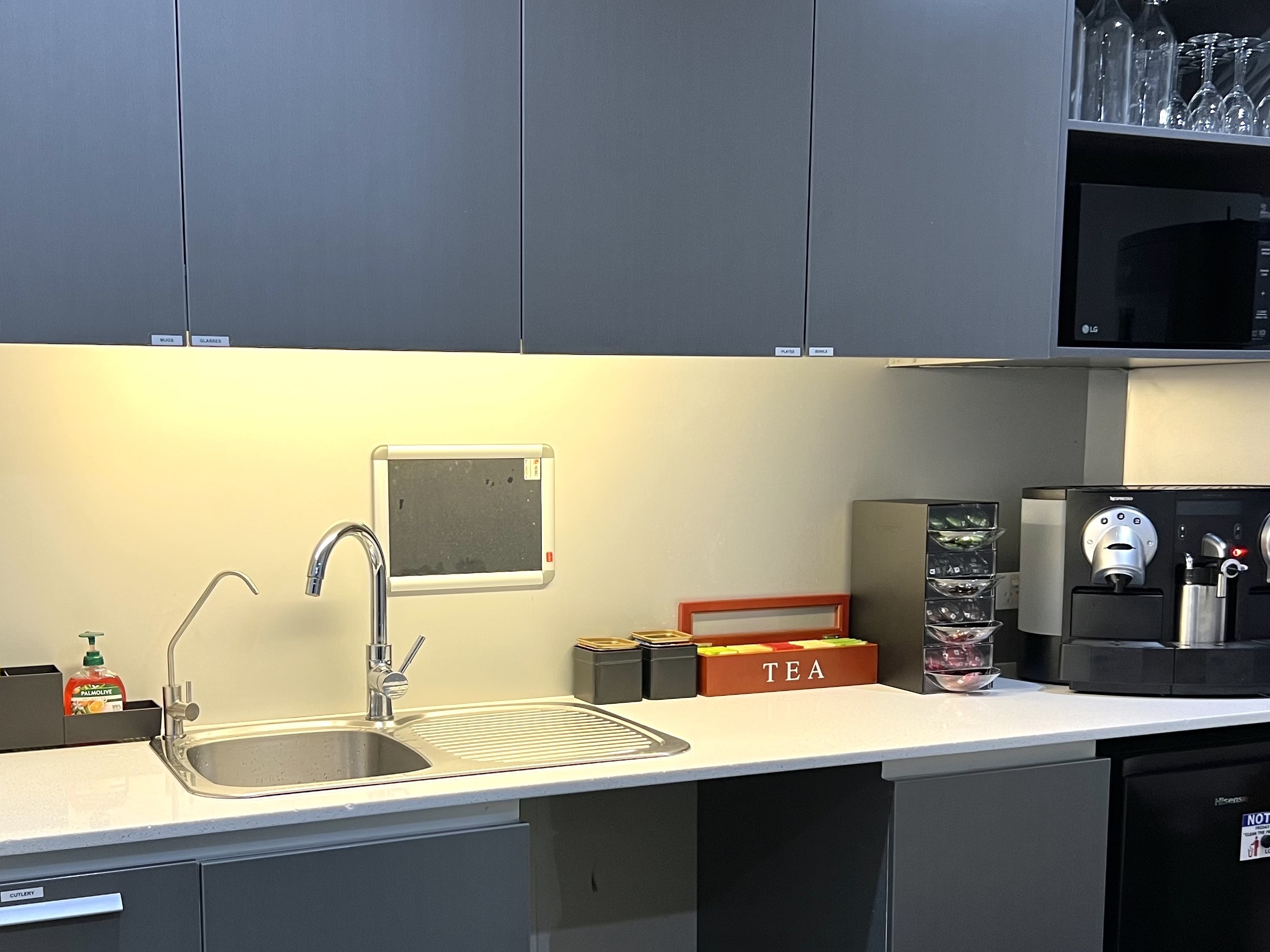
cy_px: 620
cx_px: 498
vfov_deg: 34.9
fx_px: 1504
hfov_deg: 45.5
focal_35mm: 41
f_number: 1.5
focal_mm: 5.7
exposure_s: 1/50
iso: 80
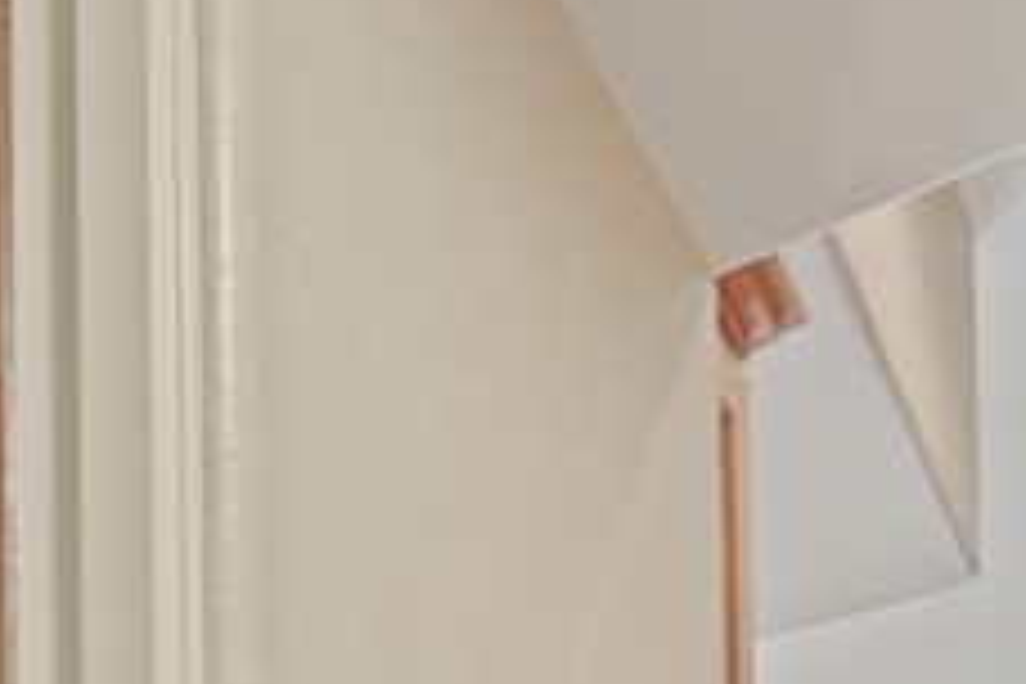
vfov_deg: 17.0
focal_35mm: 54
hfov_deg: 32.2
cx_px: -122
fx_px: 1539
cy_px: 1429
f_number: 8
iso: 400
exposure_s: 1/3
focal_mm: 12
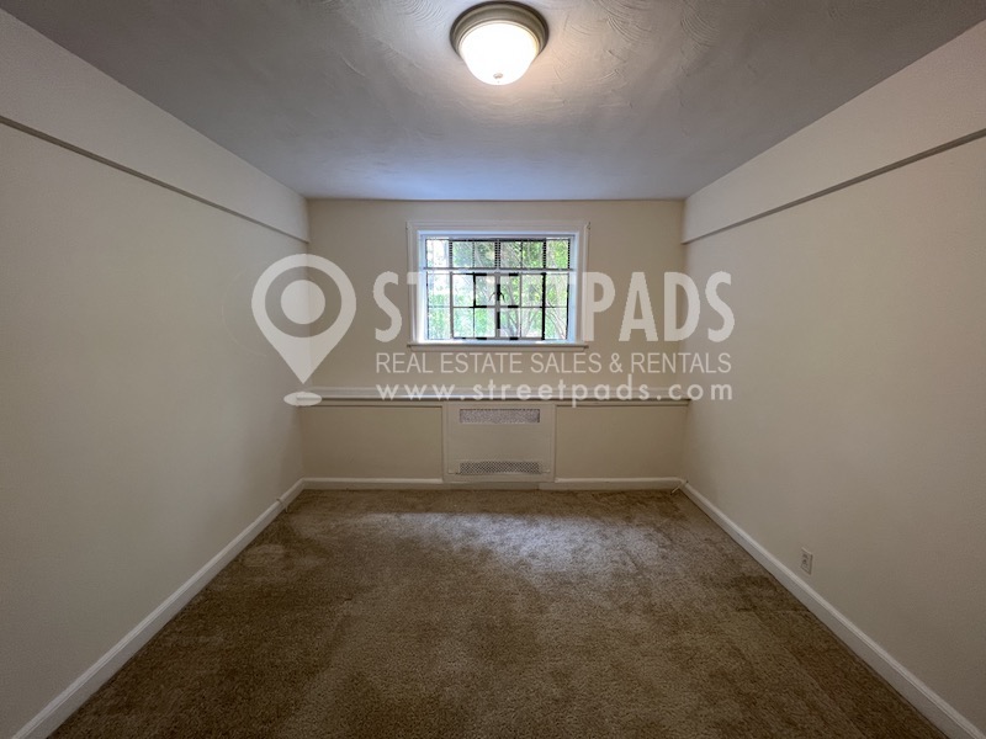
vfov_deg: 89.9
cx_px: 493
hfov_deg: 106.2
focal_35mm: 13
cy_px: 370
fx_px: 370
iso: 160
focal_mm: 1.57
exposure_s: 1/60
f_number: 1.8
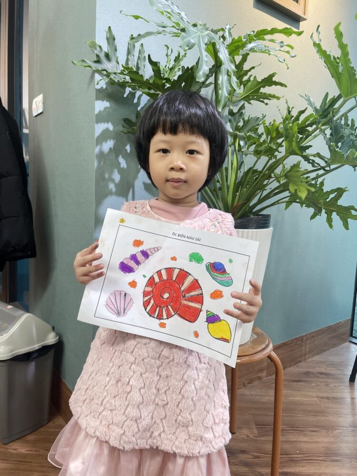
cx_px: 178
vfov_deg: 67.3
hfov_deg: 53.1
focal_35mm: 26
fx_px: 358
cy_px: 238
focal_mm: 4.2
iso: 100
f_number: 1.6
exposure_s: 1/100
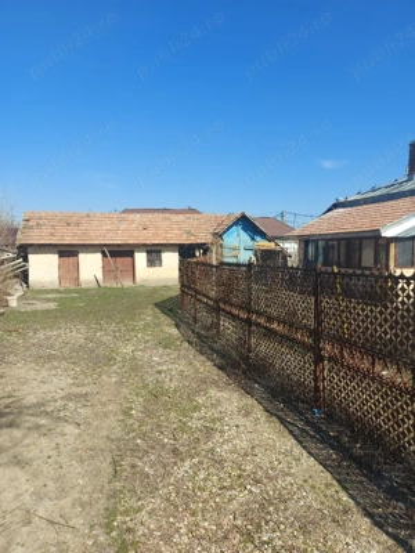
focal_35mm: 24
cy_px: 276
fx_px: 384
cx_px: 208
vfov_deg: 71.6
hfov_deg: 56.8
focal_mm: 5.23
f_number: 1.8
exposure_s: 1/1000
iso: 32
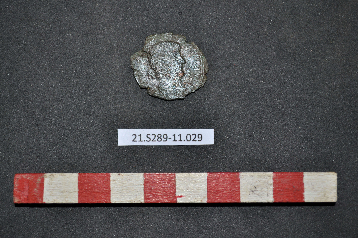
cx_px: 179
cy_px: 119
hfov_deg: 36.9
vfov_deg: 25.0
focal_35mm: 54
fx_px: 536
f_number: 5.6
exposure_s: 1/125
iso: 200
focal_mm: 36
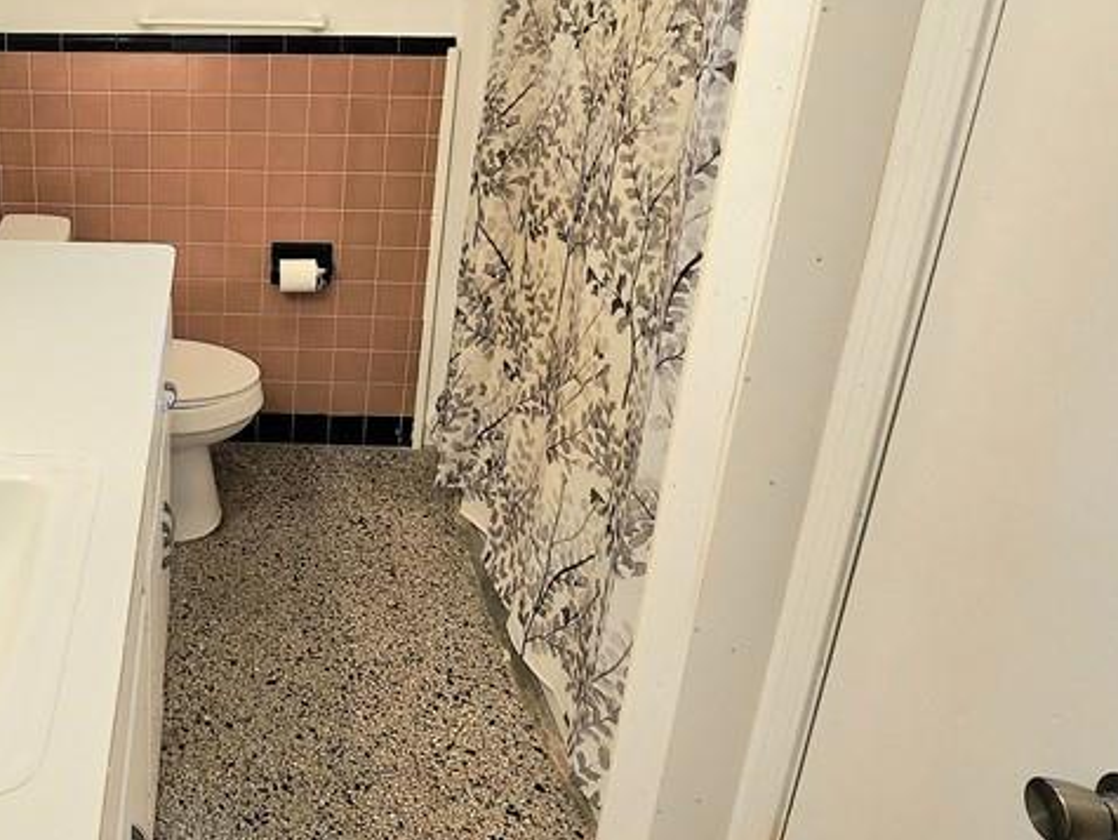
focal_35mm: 28
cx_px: 167
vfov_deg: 47.8
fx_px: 905
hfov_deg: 56.9
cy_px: 202
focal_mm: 2.2
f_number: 2.2
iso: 100
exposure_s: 1/120
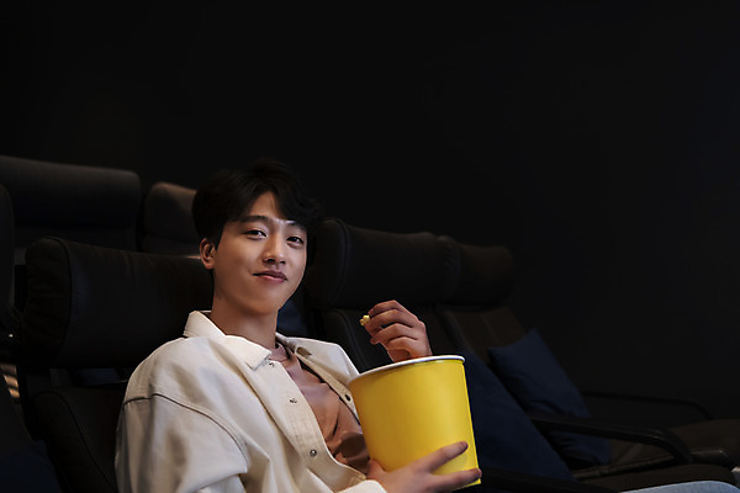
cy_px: 246
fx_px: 863
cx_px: 370
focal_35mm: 42
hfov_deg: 46.4
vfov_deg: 31.9
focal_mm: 42
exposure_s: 1/100
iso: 1250
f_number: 2.8
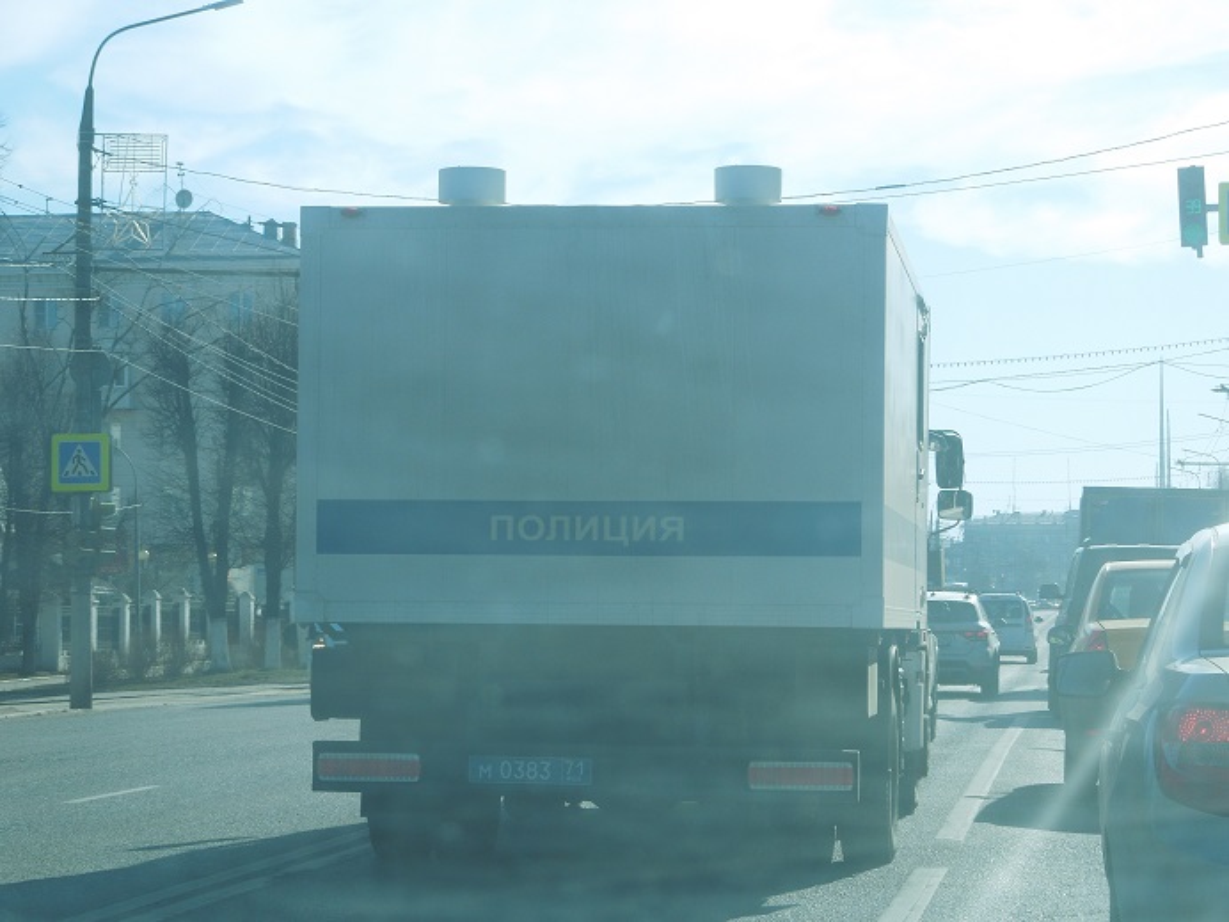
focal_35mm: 106
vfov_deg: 14.0
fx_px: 3763
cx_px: 614
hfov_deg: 18.5
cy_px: 461
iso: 100
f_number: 4.7
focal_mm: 19.1
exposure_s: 1/500
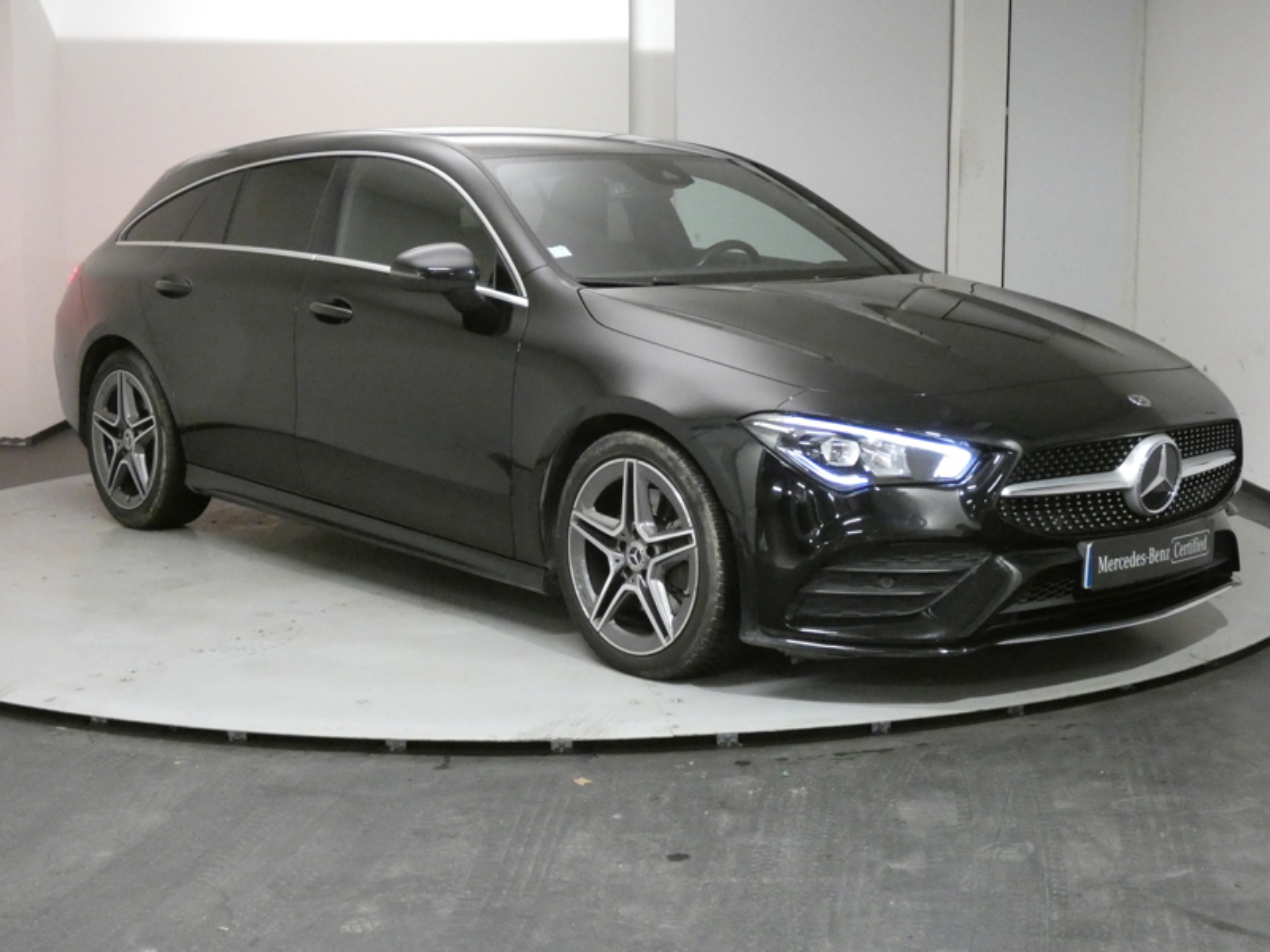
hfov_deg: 38.2
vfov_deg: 29.1
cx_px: 635
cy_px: 476
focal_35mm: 50
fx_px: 1834
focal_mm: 9
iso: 1600
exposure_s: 1/50
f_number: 3.9
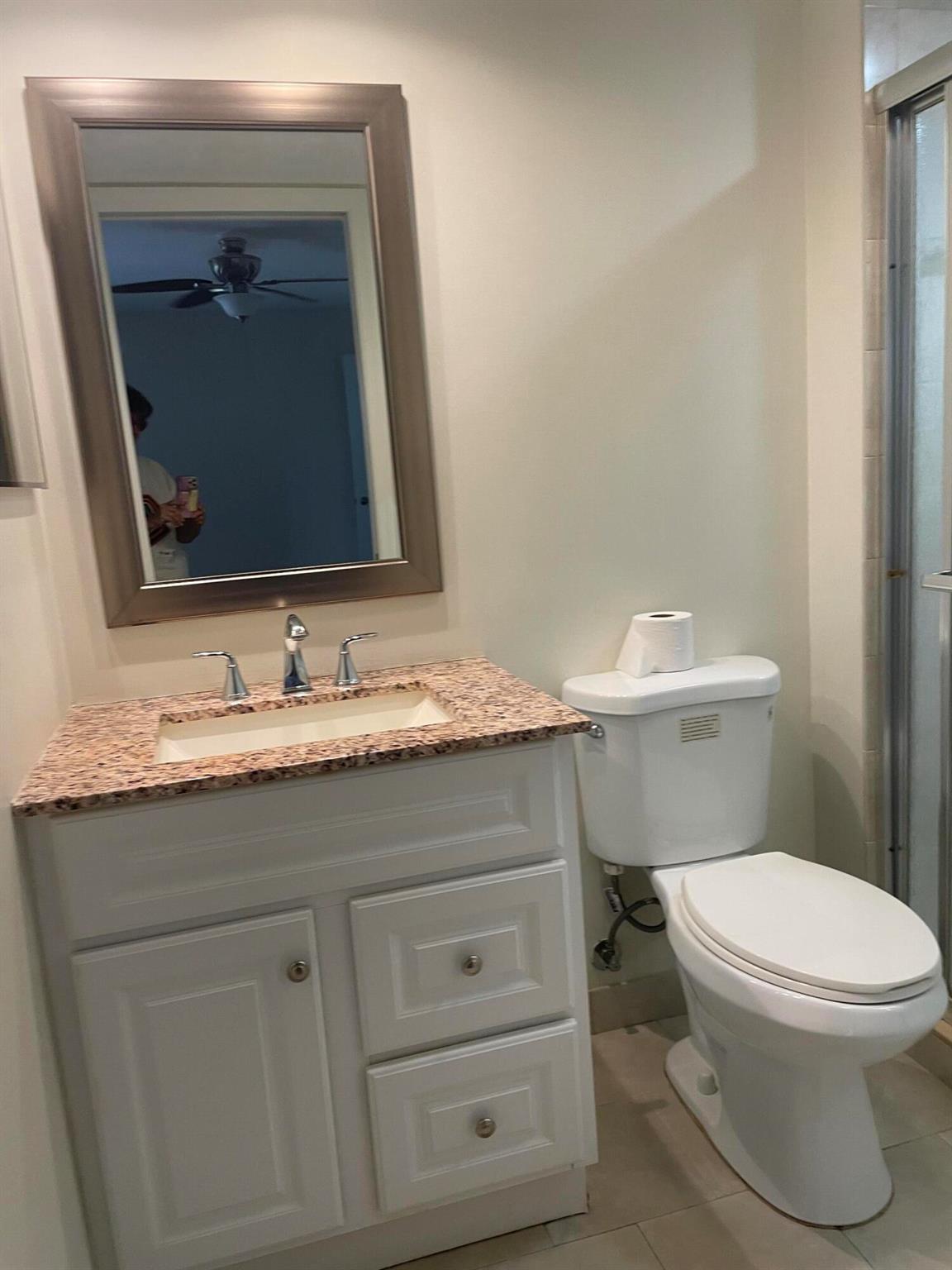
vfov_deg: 67.3
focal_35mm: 26
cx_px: 476
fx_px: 953
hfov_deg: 53.1
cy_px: 635
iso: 80
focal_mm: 4.2
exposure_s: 1/60
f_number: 1.6
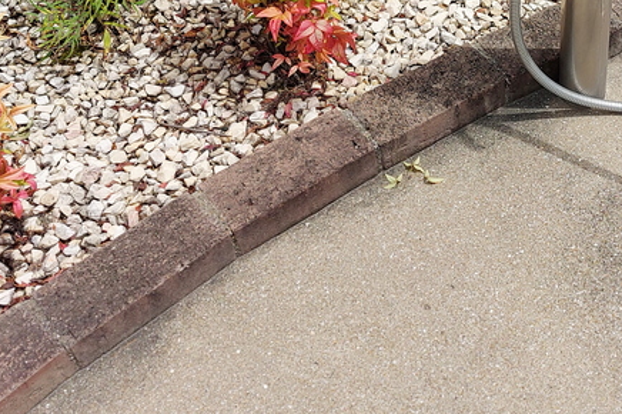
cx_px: 532
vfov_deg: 23.6
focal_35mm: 55
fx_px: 950
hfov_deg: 34.7
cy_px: 6
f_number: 1.8
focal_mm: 5.23
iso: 25
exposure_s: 1/1393
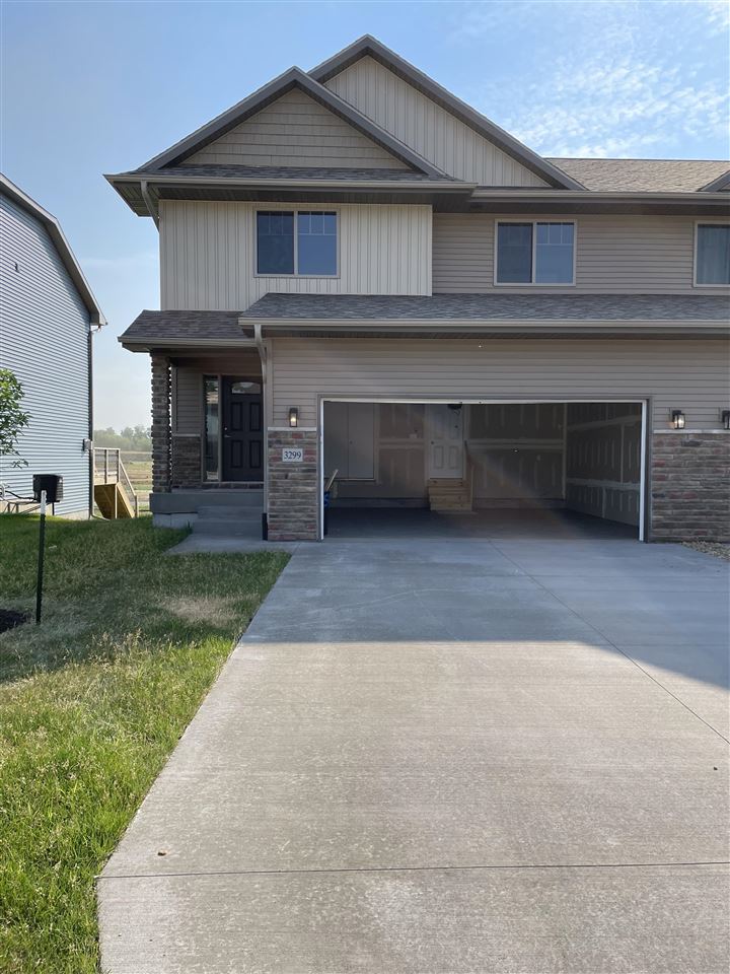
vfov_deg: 67.3
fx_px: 731
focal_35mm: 26
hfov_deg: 53.1
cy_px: 487
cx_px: 365
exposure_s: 1/2212
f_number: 1.6
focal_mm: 4.2
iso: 32
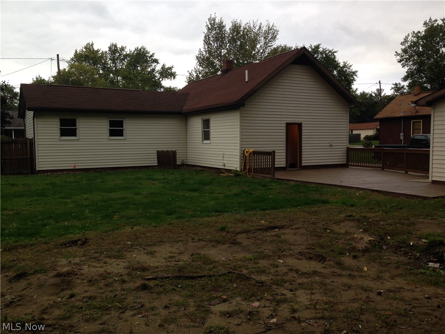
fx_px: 424
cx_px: 222
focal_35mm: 33
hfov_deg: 55.4
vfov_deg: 42.9
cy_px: 167
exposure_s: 1/120
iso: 50
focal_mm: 4.12
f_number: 2.4
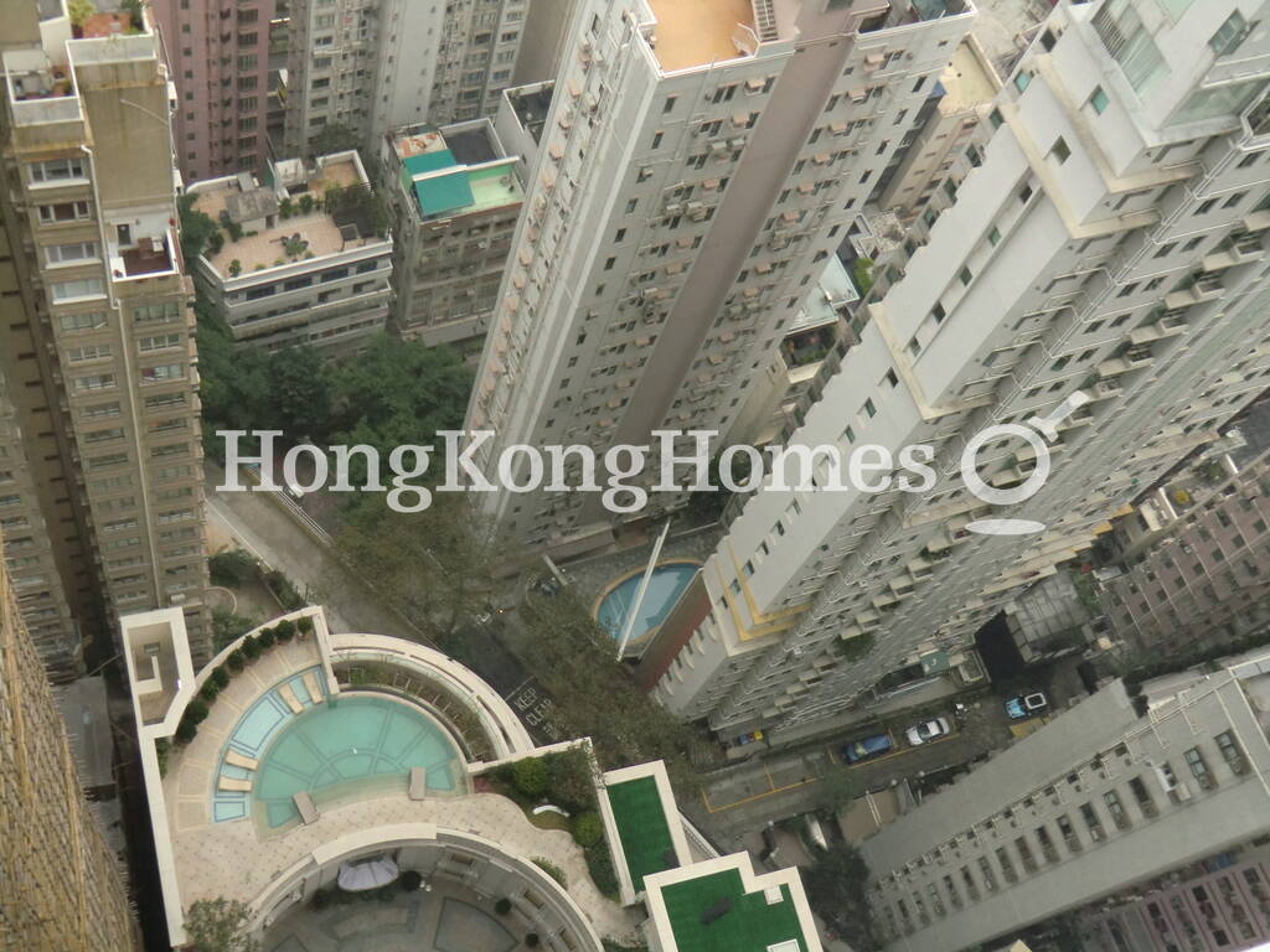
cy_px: 476
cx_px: 635
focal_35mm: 40
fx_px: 1468
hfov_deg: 46.8
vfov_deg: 36.0
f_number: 3.8
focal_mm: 7.1
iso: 250
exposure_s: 1/60
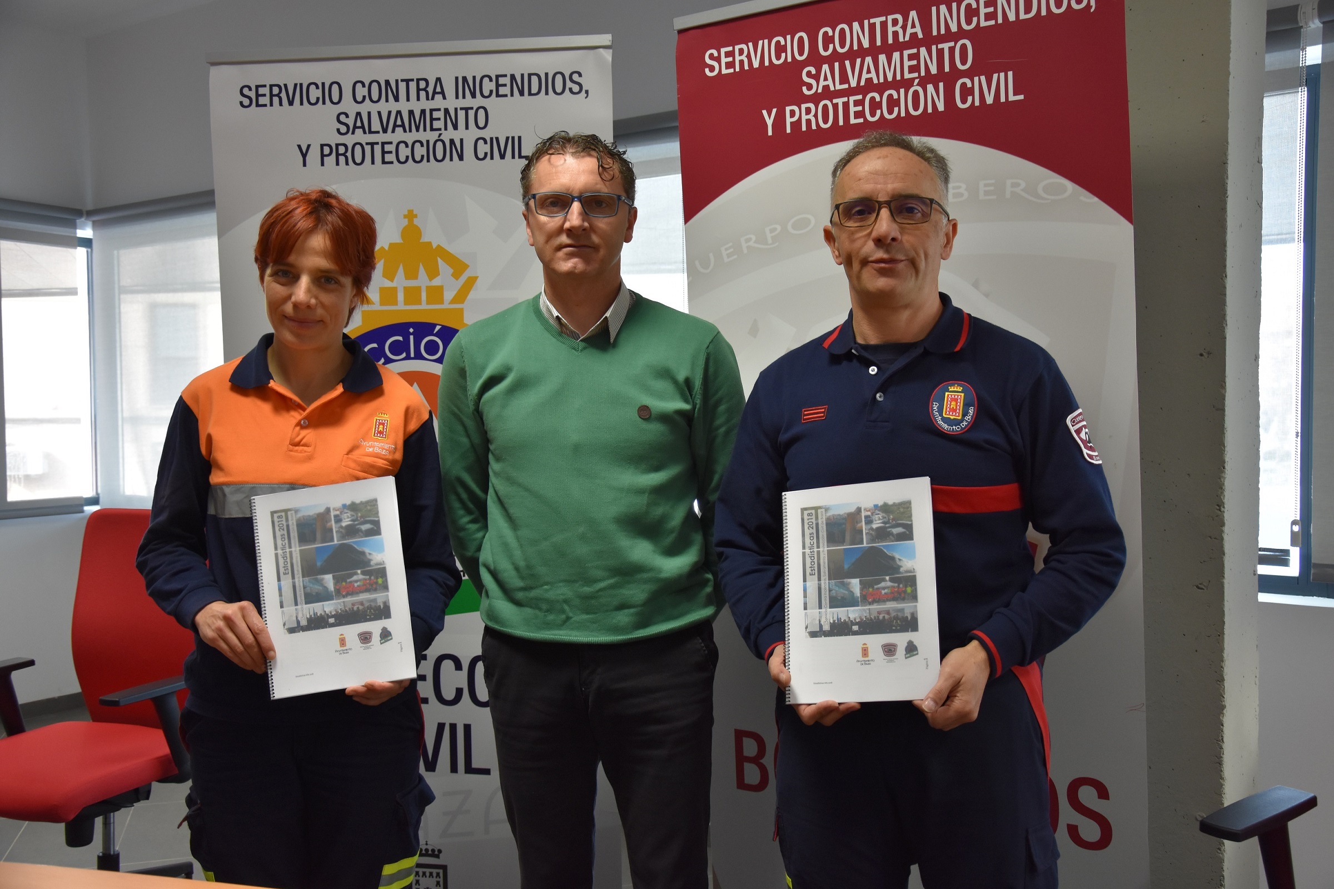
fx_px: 1389
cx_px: 667
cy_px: 444
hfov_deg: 51.3
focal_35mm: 38
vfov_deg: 35.5
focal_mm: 25
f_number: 4.5
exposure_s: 1/80
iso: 800
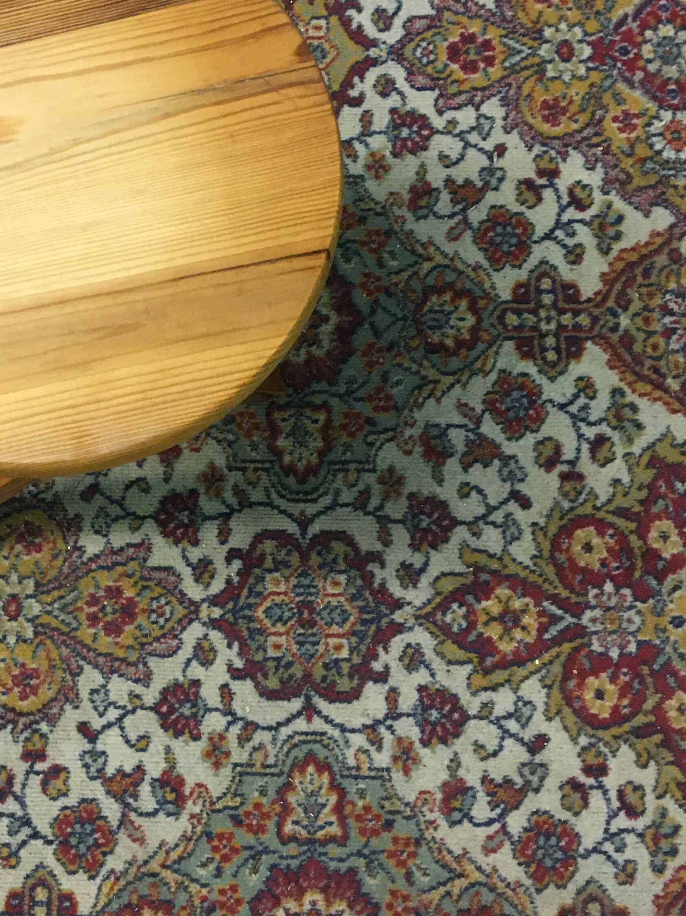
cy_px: 369
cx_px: 79
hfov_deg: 27.1
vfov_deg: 36.7
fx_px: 1374
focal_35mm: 52
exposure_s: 1/25
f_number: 2.2
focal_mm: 4.15
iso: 200
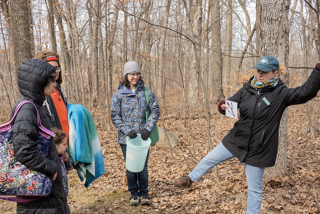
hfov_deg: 50.6
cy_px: 119
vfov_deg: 35.0
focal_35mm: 38
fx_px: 338
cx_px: 177
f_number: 9
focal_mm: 33
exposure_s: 1/500
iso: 1000
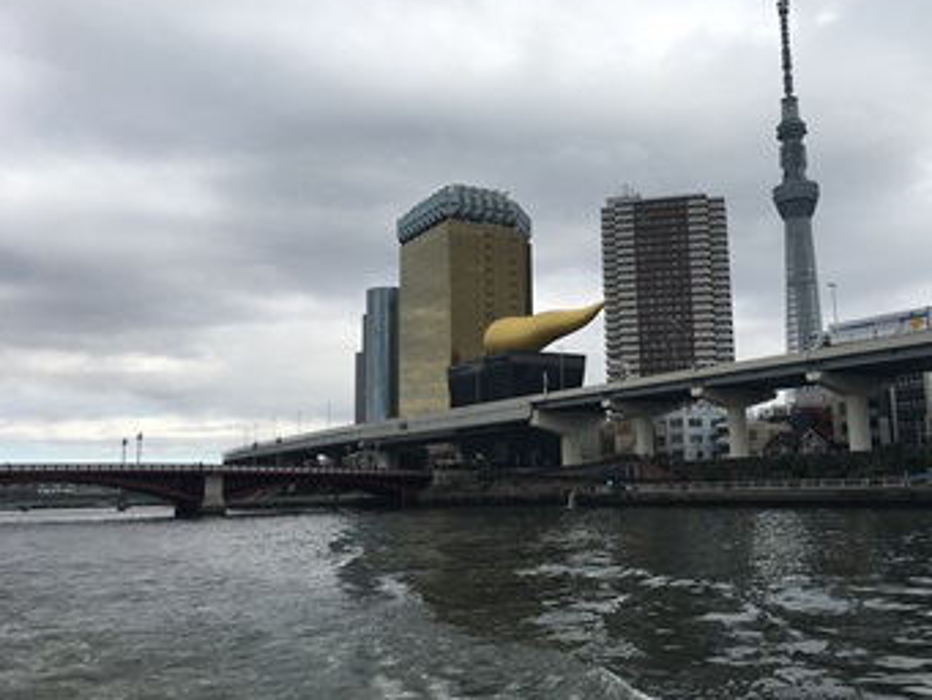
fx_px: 916
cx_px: 538
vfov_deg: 41.8
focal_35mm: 34
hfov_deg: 53.7
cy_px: 328
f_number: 2.2
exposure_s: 1/1304
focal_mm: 4.15
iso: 25
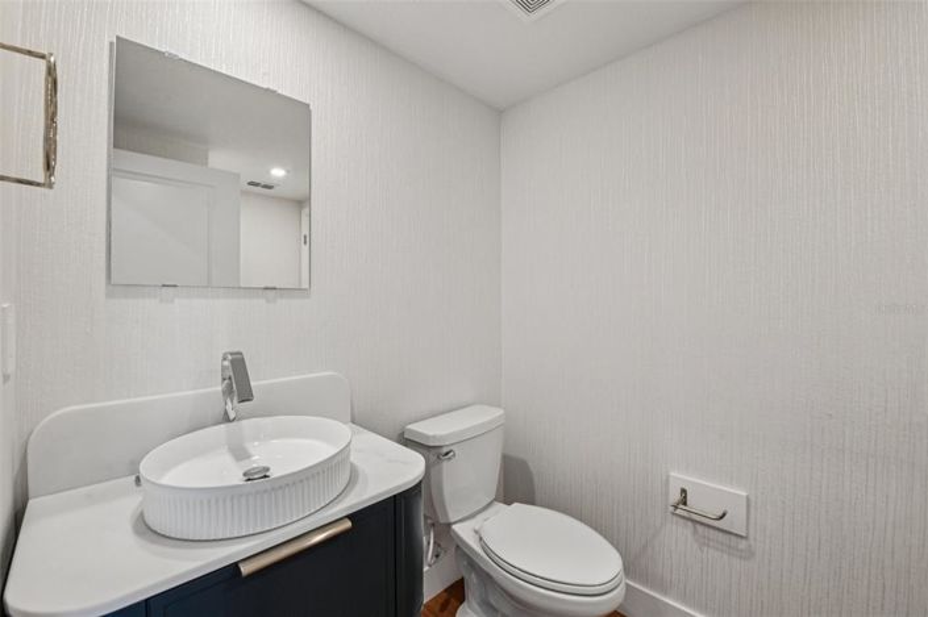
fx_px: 361
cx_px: 464
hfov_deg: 104.3
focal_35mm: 14
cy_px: 308
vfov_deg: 81.1
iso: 400
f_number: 8
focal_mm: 14
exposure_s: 1/15
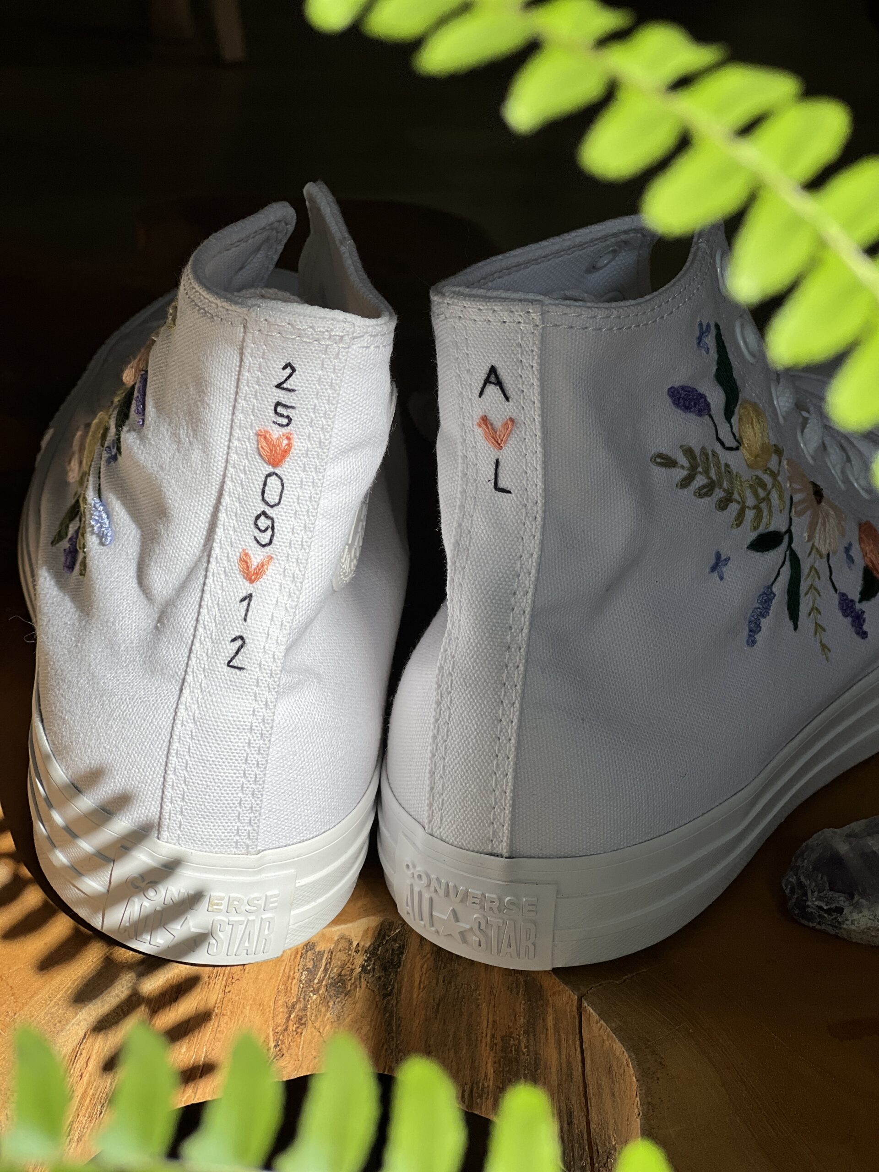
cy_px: 586
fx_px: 2607
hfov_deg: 19.1
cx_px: 440
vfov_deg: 25.3
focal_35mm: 77
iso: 32
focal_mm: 9
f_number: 2.8
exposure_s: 1/612
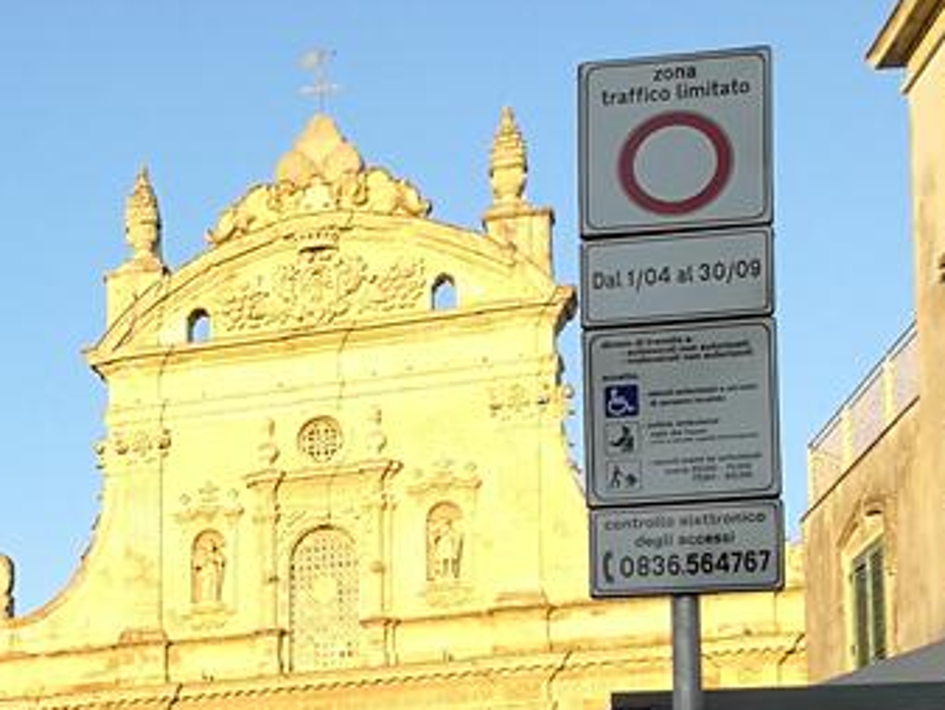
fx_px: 2239
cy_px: 960
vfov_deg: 16.8
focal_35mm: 82
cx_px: -181
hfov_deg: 22.1
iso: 50
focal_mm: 4.5
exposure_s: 1/260
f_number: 2.2
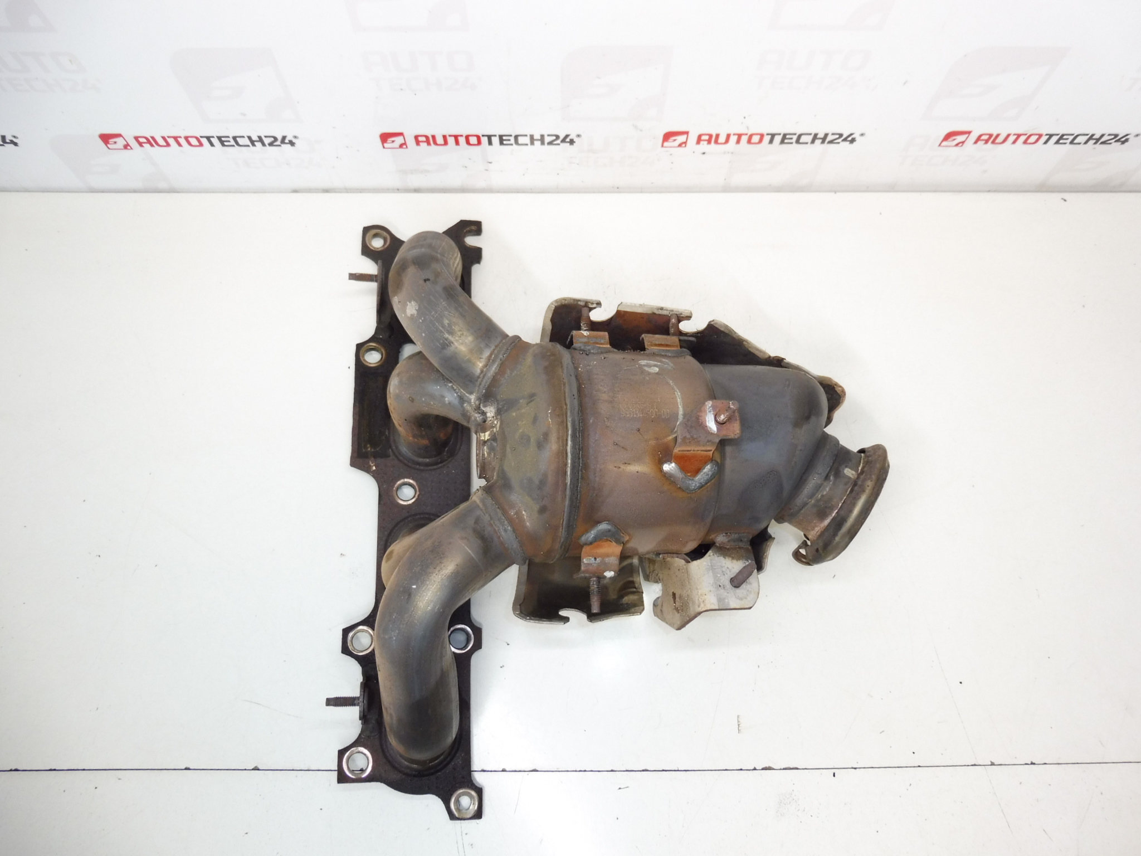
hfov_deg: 71.6
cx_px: 570
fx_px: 791
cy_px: 428
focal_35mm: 24
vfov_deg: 56.8
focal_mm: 4.3
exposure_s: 1/60
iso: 200
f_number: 3.5
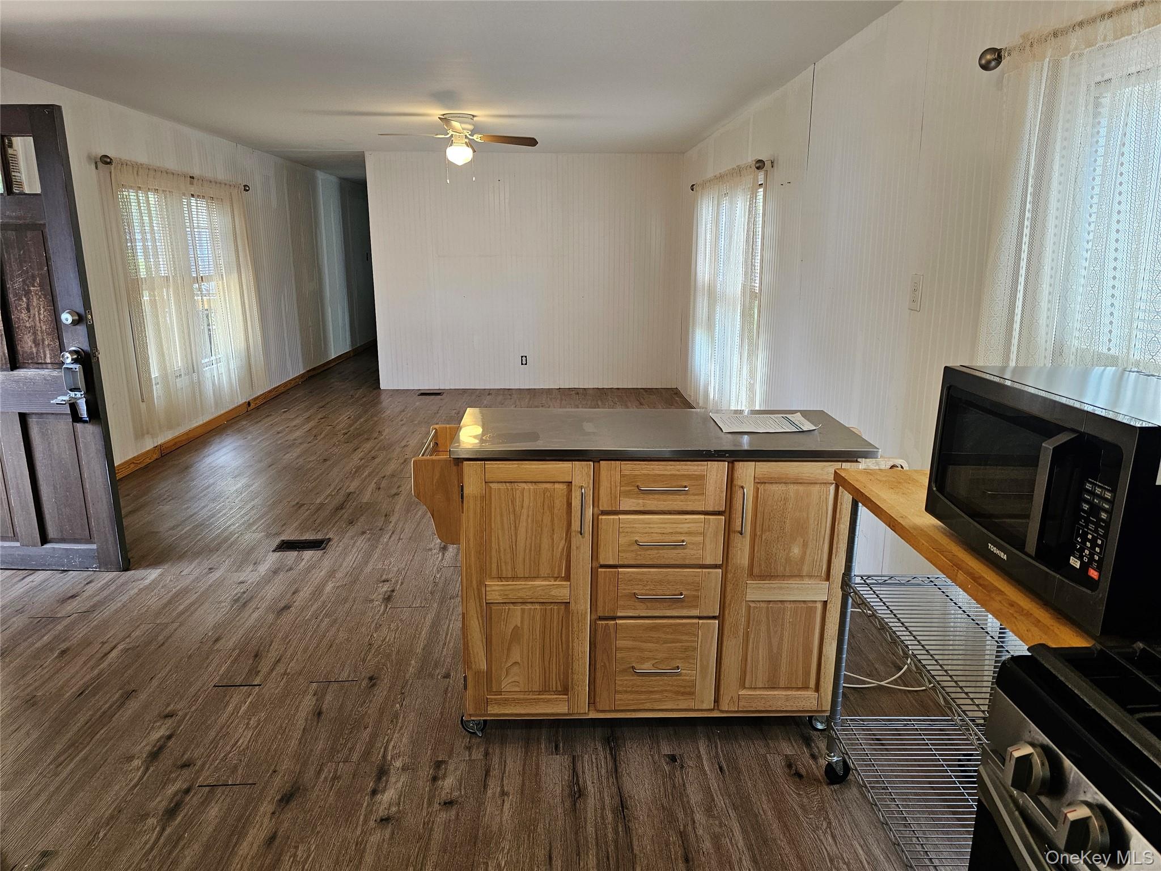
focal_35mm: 23
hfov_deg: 73.9
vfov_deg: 58.9
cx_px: 580
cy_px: 436
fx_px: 771
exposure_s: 1/170
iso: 320
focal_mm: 6.3
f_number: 1.7
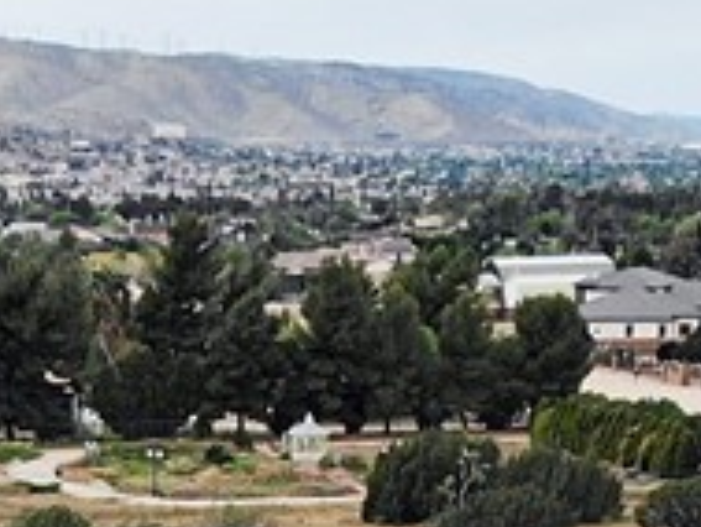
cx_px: 230
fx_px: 2634
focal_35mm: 130
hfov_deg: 15.1
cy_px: 1208
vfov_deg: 10.1
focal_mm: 4.5
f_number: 2.8
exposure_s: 1/191
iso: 112
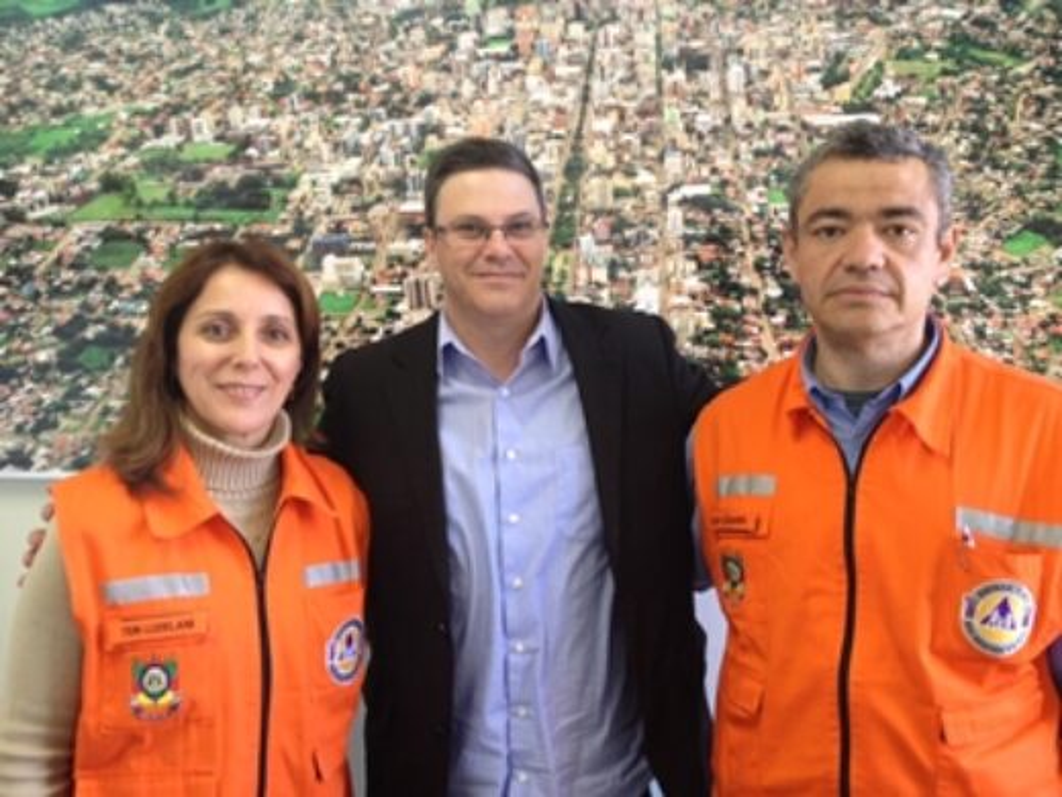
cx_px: 531
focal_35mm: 35
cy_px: 398
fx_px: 1074
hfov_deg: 52.6
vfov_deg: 40.7
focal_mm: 4.28
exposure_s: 1/20
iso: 64
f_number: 2.4
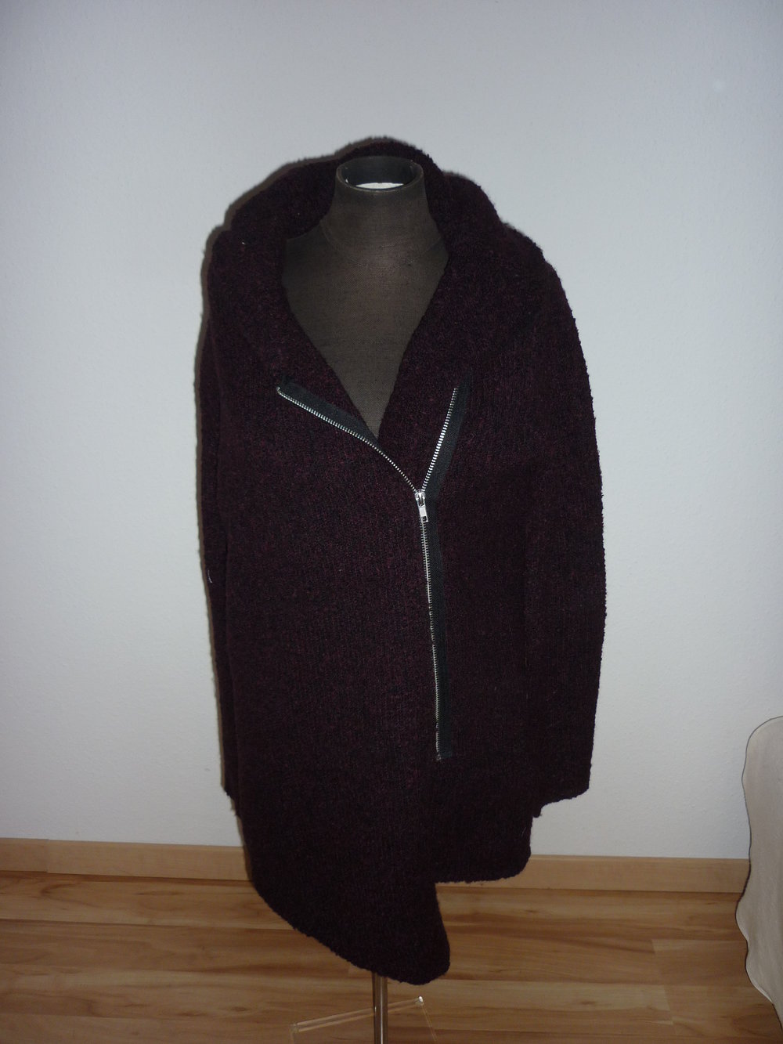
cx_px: 392
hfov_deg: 43.0
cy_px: 522
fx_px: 995
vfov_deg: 55.3
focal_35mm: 33
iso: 100
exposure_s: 1/60
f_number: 2.8
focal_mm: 5.5
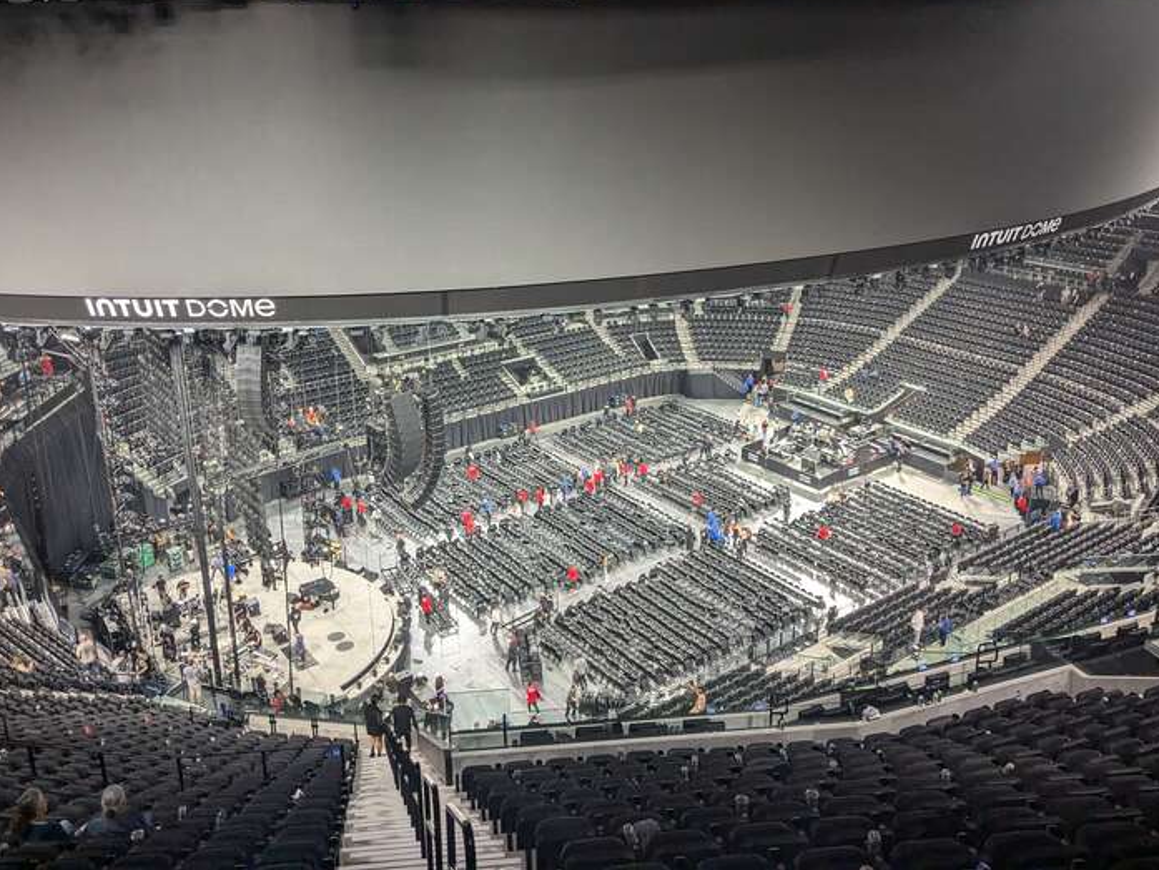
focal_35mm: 31
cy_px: 373
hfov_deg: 58.3
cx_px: 554
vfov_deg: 45.3
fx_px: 1038
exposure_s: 1/120
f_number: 1.73
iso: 144
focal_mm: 4.38
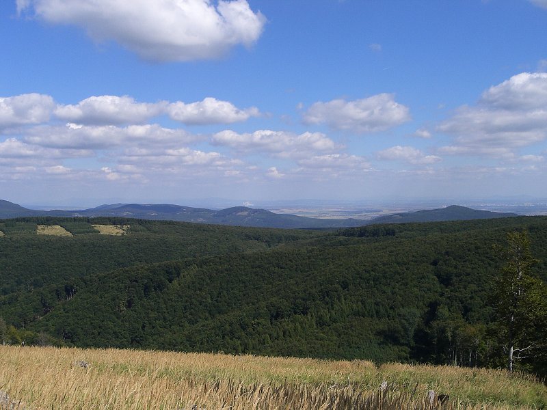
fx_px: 600
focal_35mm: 38
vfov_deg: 37.7
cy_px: 205
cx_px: 274
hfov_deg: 49.0
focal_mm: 6.3
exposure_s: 1/1000
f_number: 4.4
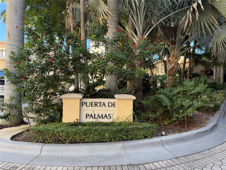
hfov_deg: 71.6
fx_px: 157
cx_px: 113
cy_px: 85
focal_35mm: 24
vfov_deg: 56.8
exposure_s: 1/521
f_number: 1.78
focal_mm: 6.76
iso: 100
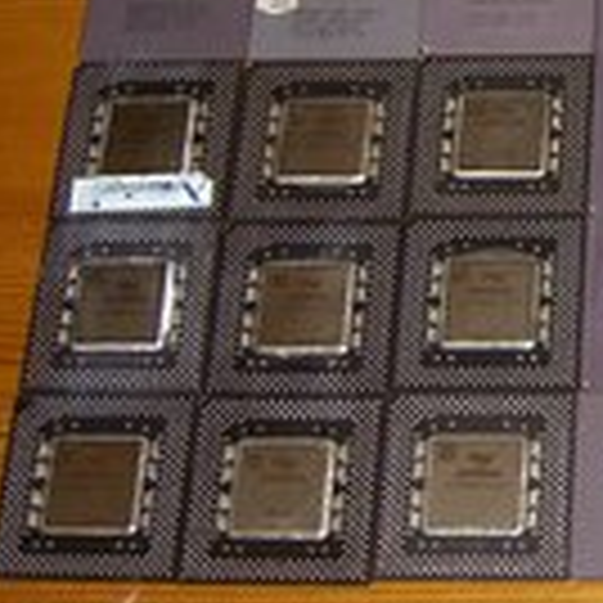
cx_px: 774
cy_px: 22
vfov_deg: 17.1
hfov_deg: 16.5
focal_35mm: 100
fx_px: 1971
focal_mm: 7.9
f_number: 2.8
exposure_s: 1/60
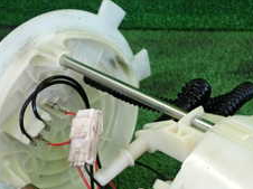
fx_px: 737
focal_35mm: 101
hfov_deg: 19.3
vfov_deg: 14.2
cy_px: 224
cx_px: 190
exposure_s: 1/125
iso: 250
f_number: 2.7
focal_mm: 6.83
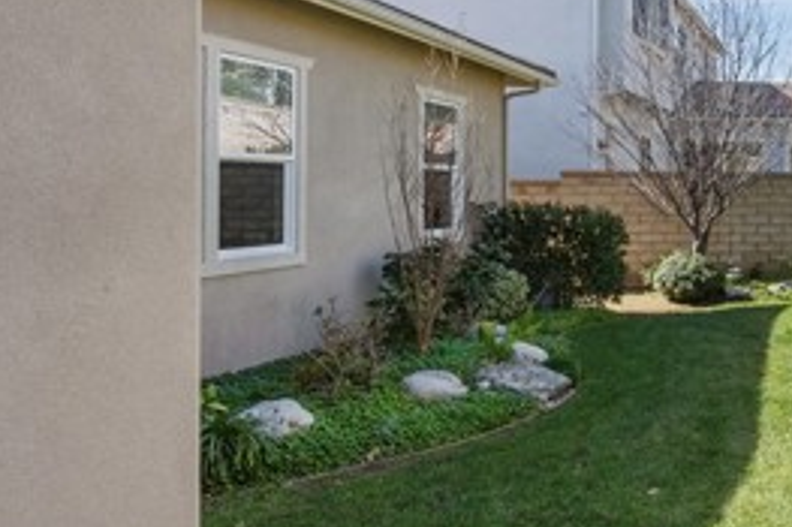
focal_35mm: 39
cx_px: 900
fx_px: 857
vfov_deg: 34.0
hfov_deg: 39.2
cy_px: 191
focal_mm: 16
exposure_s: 1/500
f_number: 9
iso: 2000
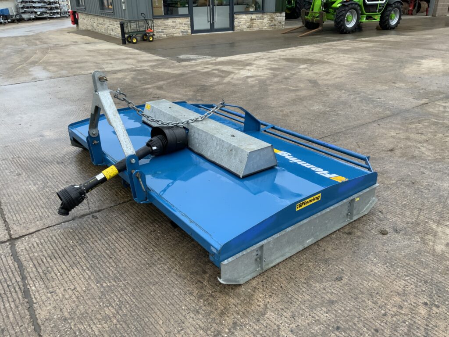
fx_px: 376
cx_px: 224
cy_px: 168
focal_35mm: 29
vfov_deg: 48.2
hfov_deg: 61.7
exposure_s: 1/122
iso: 32
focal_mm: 3
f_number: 1.8
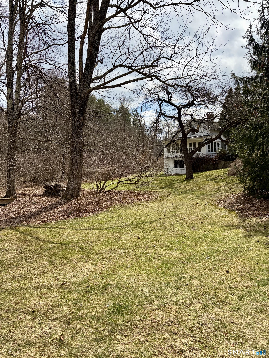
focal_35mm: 26
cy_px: 179
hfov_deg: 53.1
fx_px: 269
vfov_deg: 67.3
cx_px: 134
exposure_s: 1/4065
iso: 64
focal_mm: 5.96
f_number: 1.6
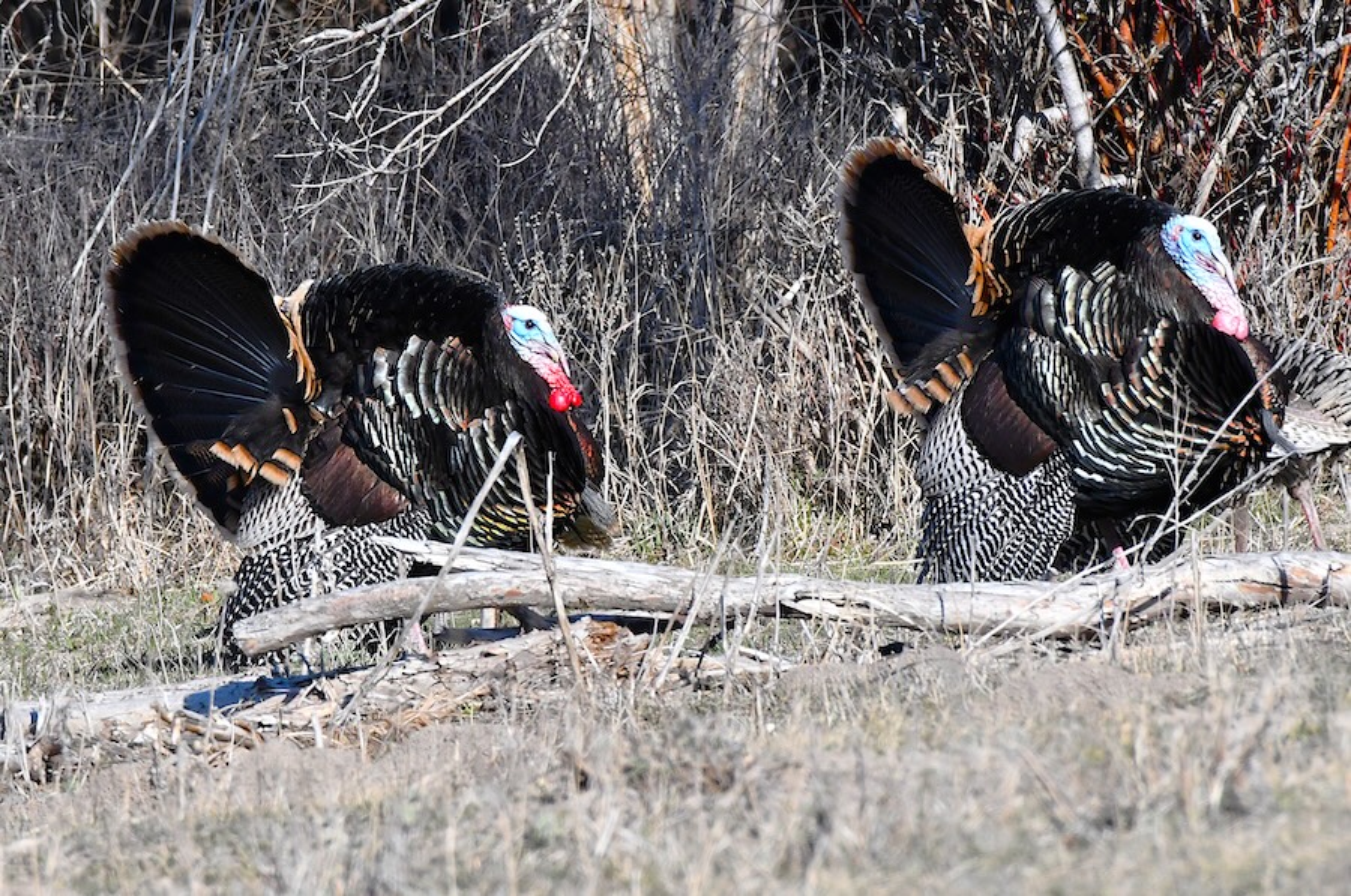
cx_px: 676
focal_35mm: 750
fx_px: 28100
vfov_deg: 1.8
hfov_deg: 2.8
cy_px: 448
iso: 1600
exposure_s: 1/2500
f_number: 11
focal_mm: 500
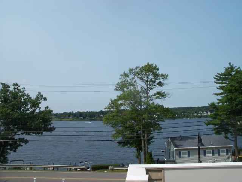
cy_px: 91
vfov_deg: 40.7
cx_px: 121
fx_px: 245
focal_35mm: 35
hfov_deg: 52.6
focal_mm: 6.3
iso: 64
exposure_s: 1/400
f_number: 5.5
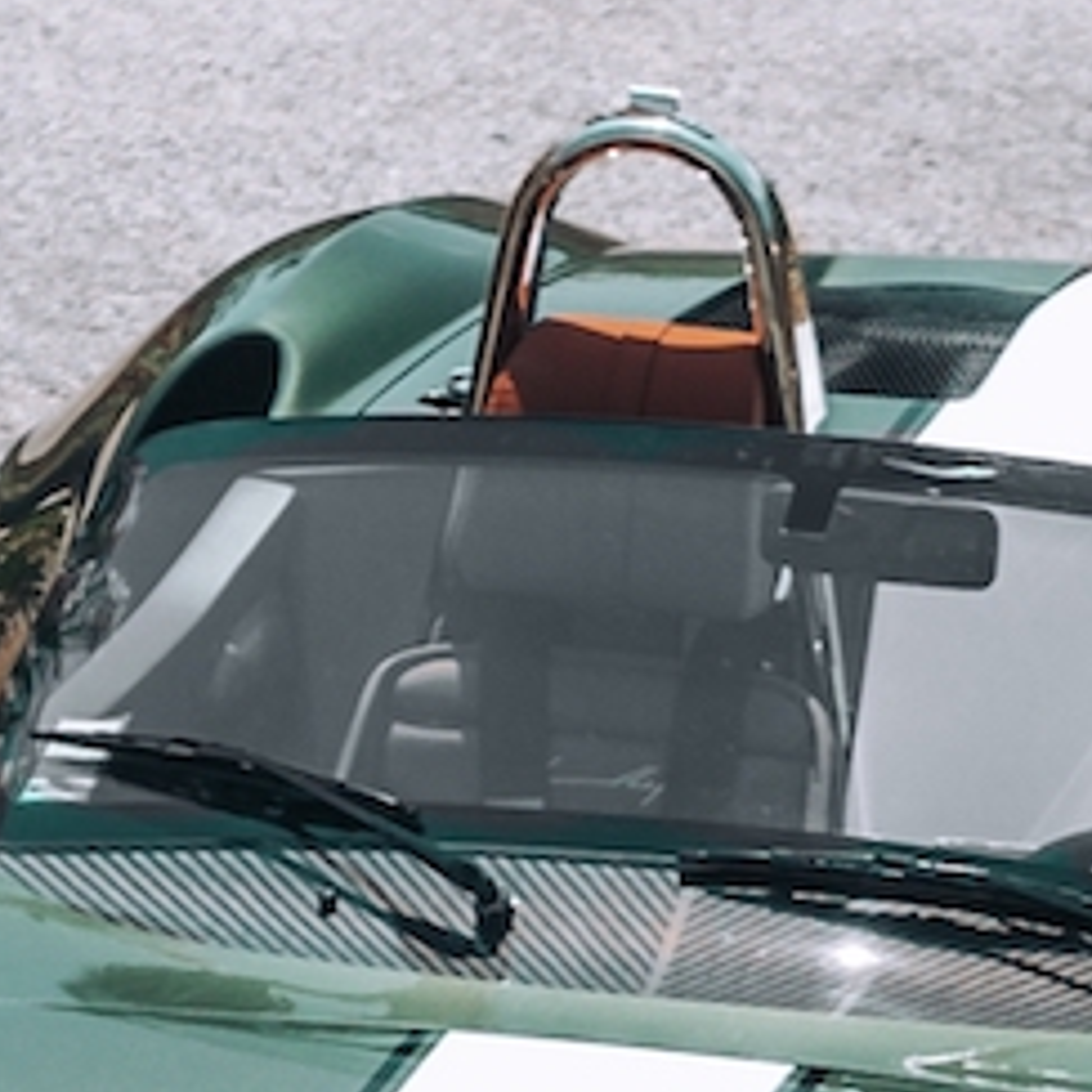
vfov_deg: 5.6
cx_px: 537
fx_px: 11135
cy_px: 1450
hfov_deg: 5.6
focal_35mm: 312
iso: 100
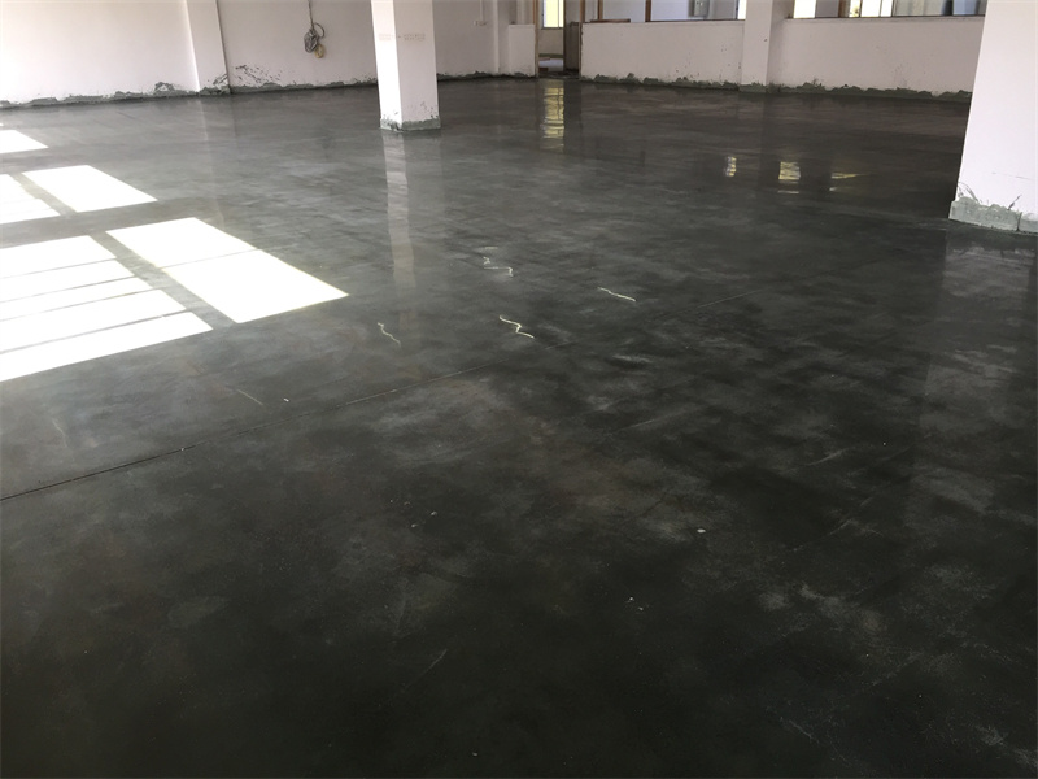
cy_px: 390
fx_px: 870
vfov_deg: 48.2
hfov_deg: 61.7
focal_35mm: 29
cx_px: 519
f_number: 2.2
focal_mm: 4.15
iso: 50
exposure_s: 1/100
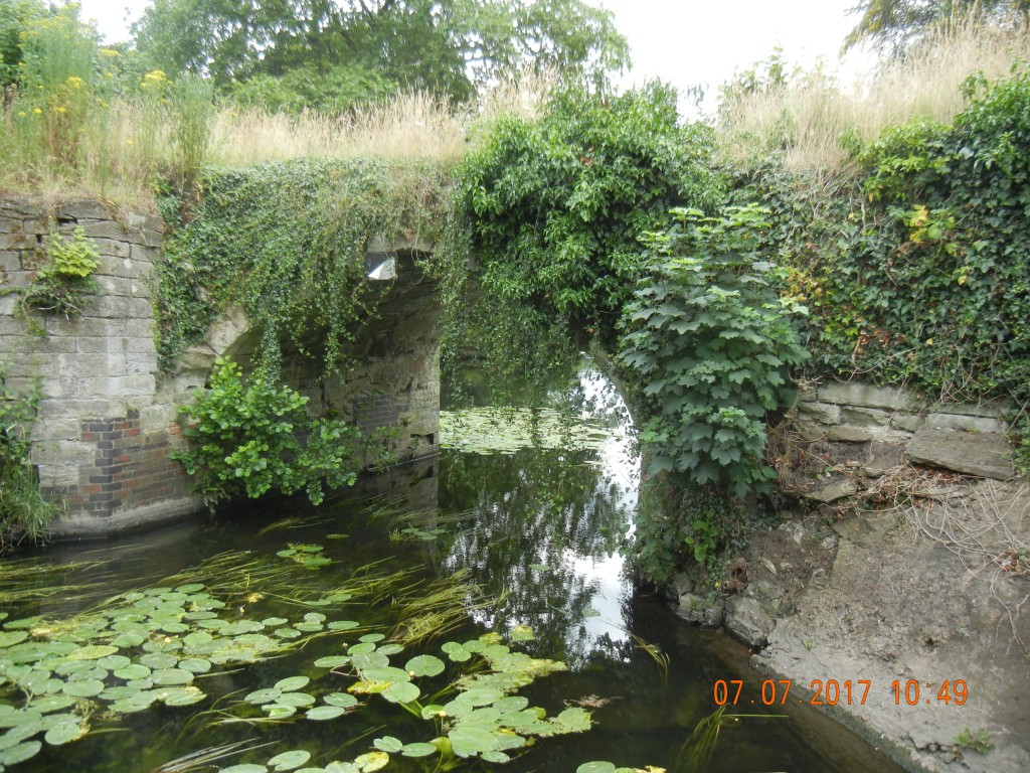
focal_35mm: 30
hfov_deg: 60.0
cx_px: 515
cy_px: 386
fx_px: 893
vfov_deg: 46.8
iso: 160
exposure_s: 1/164
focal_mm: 5.4
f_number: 3.5
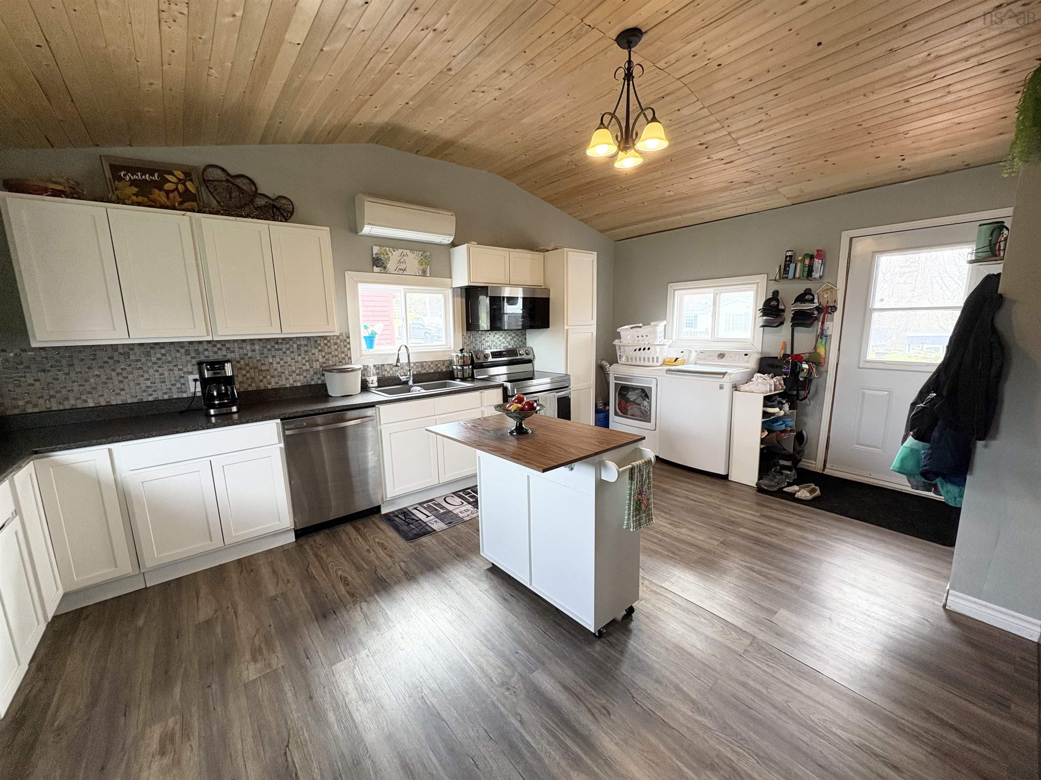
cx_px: 520
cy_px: 390
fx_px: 421
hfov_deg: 102.1
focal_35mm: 14
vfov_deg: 85.7
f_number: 2.2
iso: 200
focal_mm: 2.22
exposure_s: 1/120
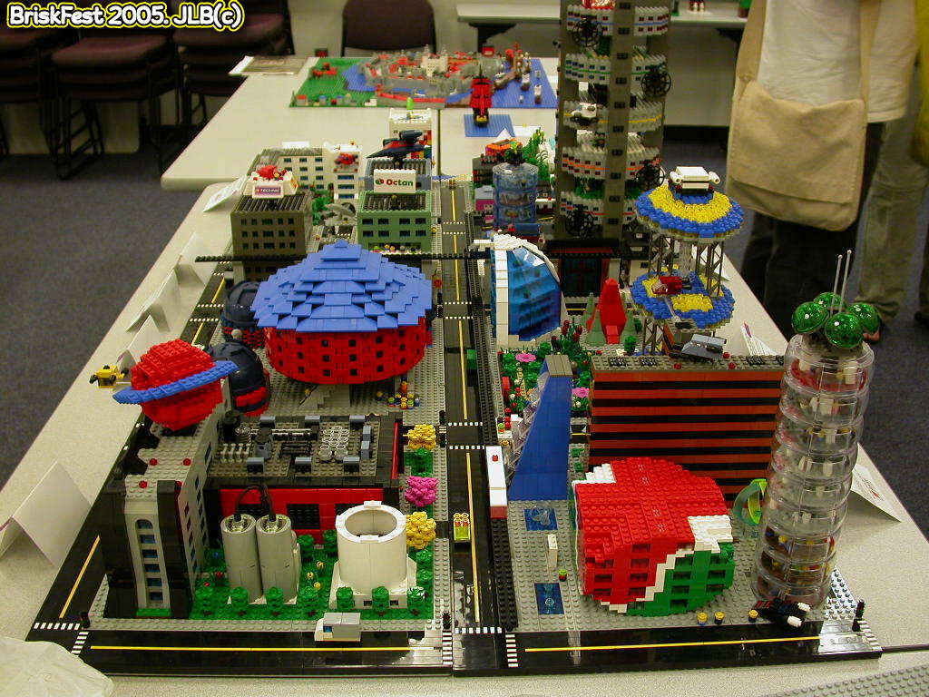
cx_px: 464
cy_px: 348
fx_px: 1020
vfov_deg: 37.7
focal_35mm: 38
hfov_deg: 49.0
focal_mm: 7.85
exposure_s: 1/12
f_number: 2.6
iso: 100
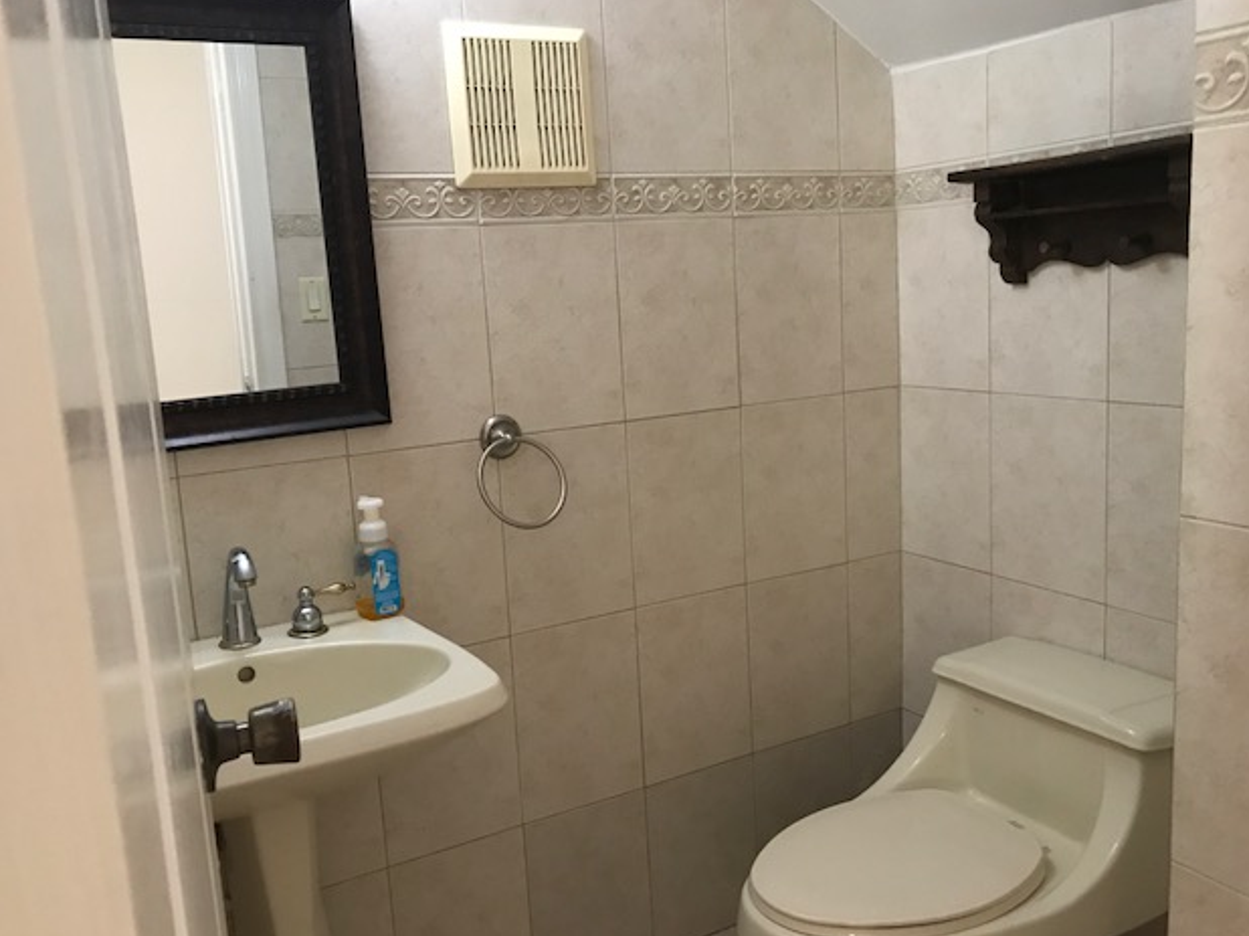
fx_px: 1046
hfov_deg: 61.7
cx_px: 614
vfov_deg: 48.2
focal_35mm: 29
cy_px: 461
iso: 100
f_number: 1.8
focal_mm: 3.99
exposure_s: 1/9
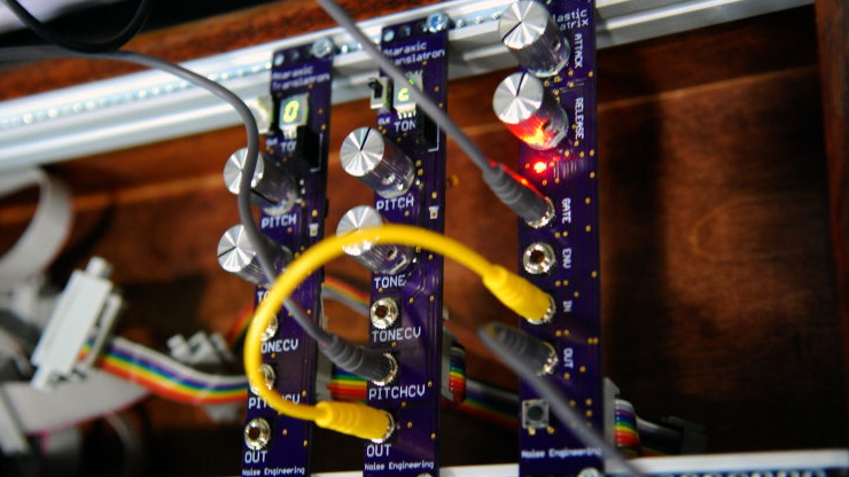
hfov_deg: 38.5
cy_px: 265
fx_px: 1215
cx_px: 425
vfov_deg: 22.2
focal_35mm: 54
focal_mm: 34
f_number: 3.5
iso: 800
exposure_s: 1/15
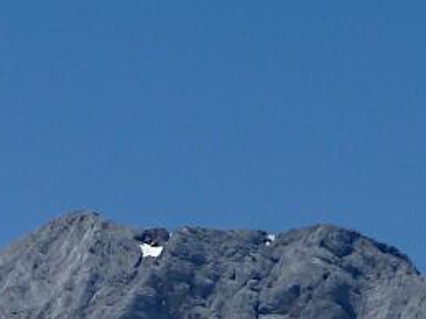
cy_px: 654
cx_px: -451
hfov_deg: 2.9
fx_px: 8377
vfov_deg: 2.2
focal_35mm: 681
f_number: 5.6
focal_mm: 24.1
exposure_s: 1/800
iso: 80
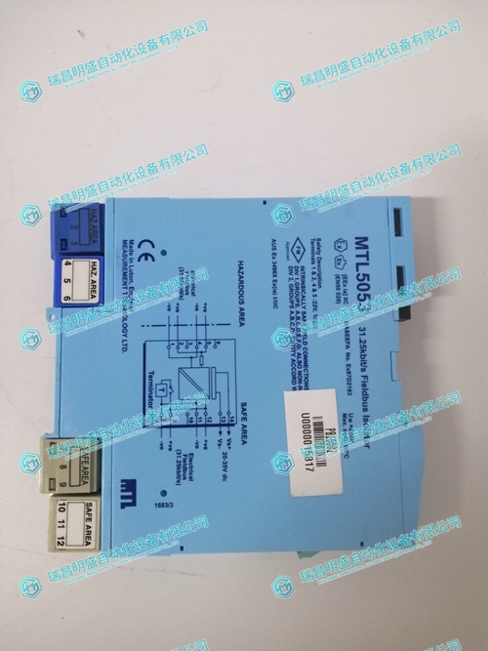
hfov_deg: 53.0
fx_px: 489
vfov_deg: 67.3
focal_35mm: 26
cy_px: 326
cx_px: 244
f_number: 2.2
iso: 320
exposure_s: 1/33.3
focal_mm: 3.81
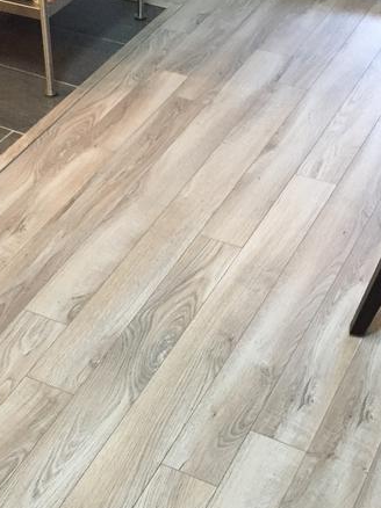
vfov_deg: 34.5
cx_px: 125
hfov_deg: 27.3
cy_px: 442
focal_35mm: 53
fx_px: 779
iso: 200
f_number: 2.2
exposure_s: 1/30
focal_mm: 4.15
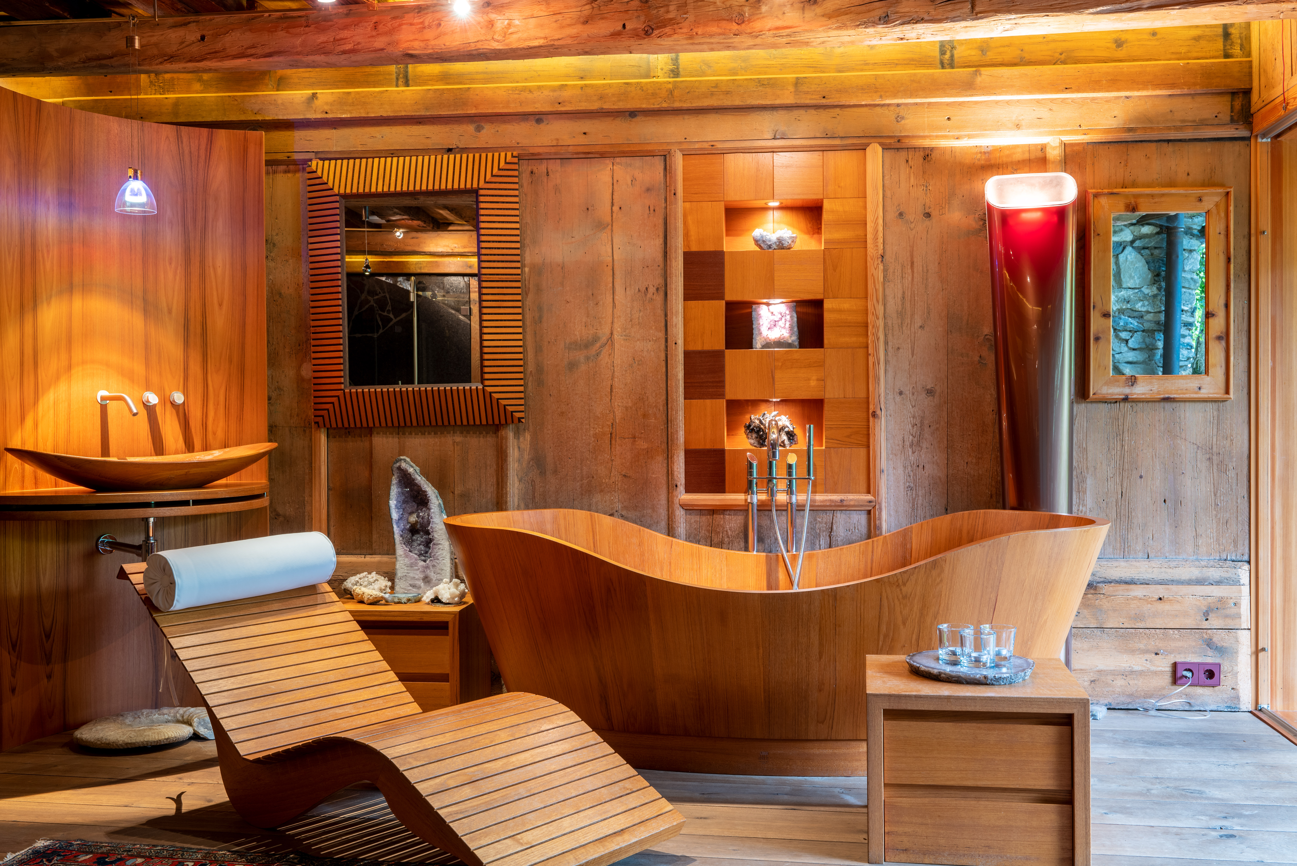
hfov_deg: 55.8
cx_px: 648
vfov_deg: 38.9
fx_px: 1225
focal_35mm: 34
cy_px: 433
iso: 160
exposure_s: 1/2
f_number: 8
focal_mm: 34
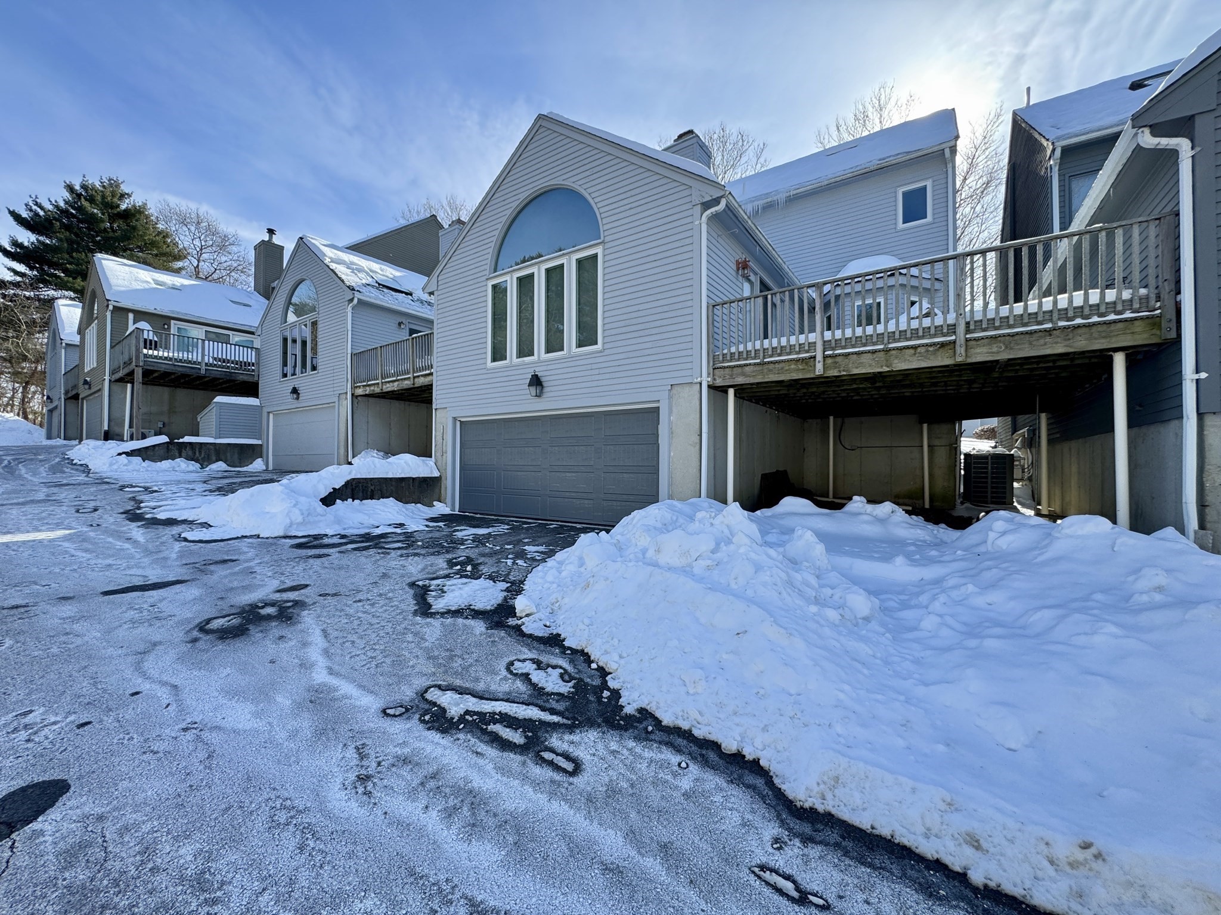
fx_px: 494
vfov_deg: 85.7
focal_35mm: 14
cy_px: 458
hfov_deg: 102.1
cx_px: 610
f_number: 2.2
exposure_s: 1/544
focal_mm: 2.22
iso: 40
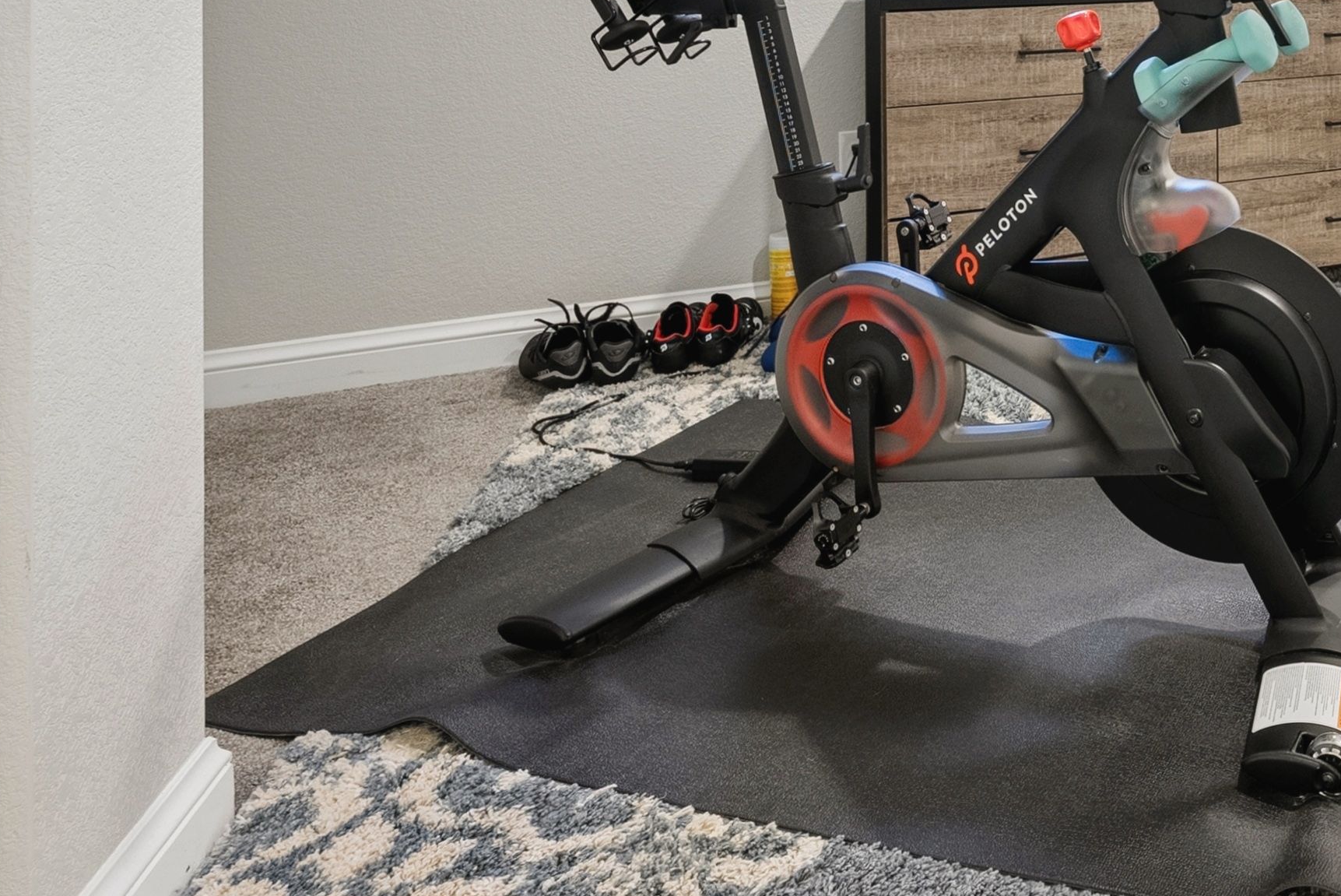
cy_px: -88
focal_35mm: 32
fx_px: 1193
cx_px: 1389
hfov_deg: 47.0
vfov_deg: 35.3
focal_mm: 13
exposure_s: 1/13
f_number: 8
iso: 640
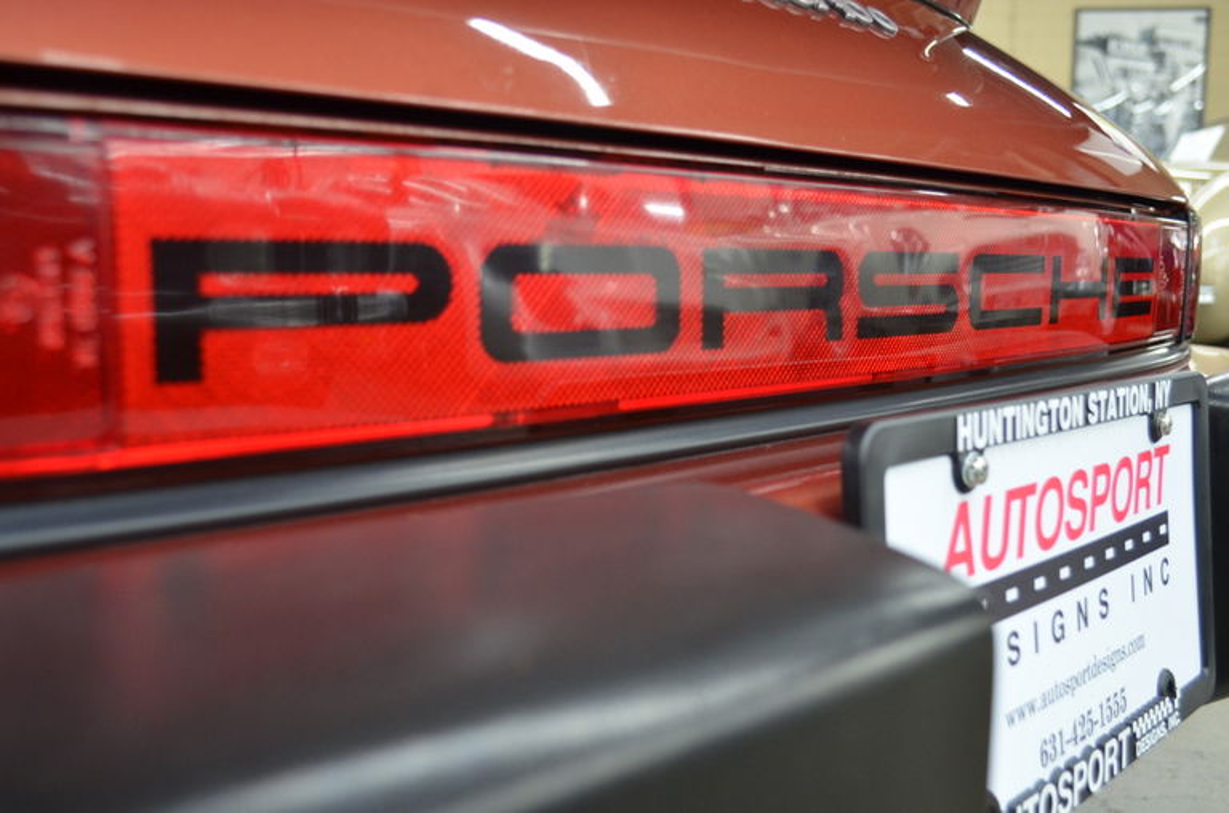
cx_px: 614
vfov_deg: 36.7
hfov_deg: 53.2
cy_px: 406
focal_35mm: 36
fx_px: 1226
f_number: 4
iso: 800
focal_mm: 24
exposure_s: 1/30
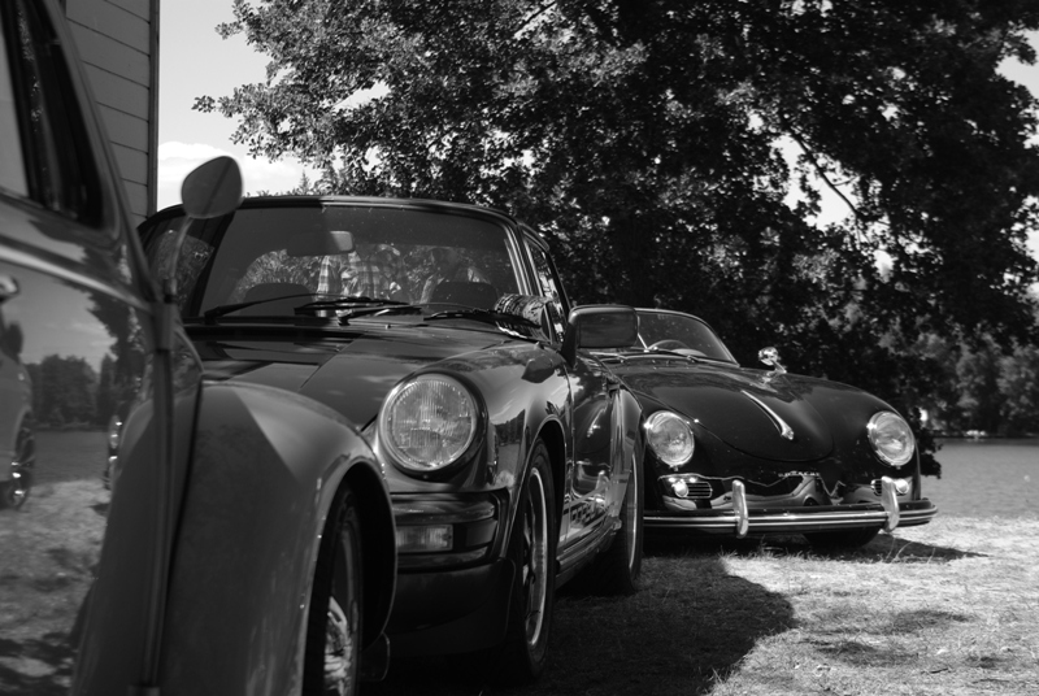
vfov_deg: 16.7
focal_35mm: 82
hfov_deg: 24.7
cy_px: 348
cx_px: 520
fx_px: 2370
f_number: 5.6
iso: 100
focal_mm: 55
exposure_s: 1/180
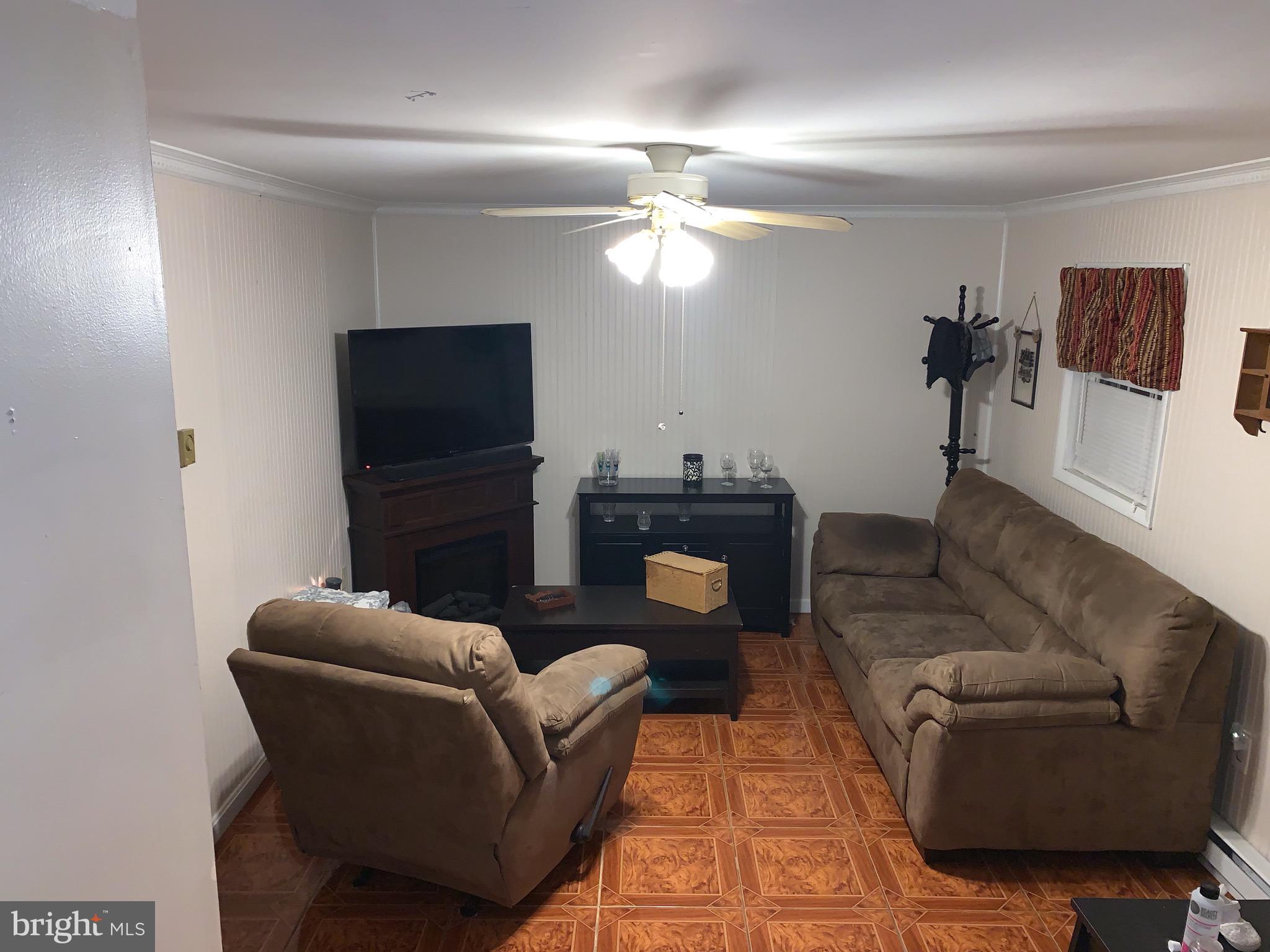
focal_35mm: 26
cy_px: 476
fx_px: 954
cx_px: 635
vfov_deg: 53.1
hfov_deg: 67.3
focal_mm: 4.25
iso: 80
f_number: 1.8
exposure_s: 1/12
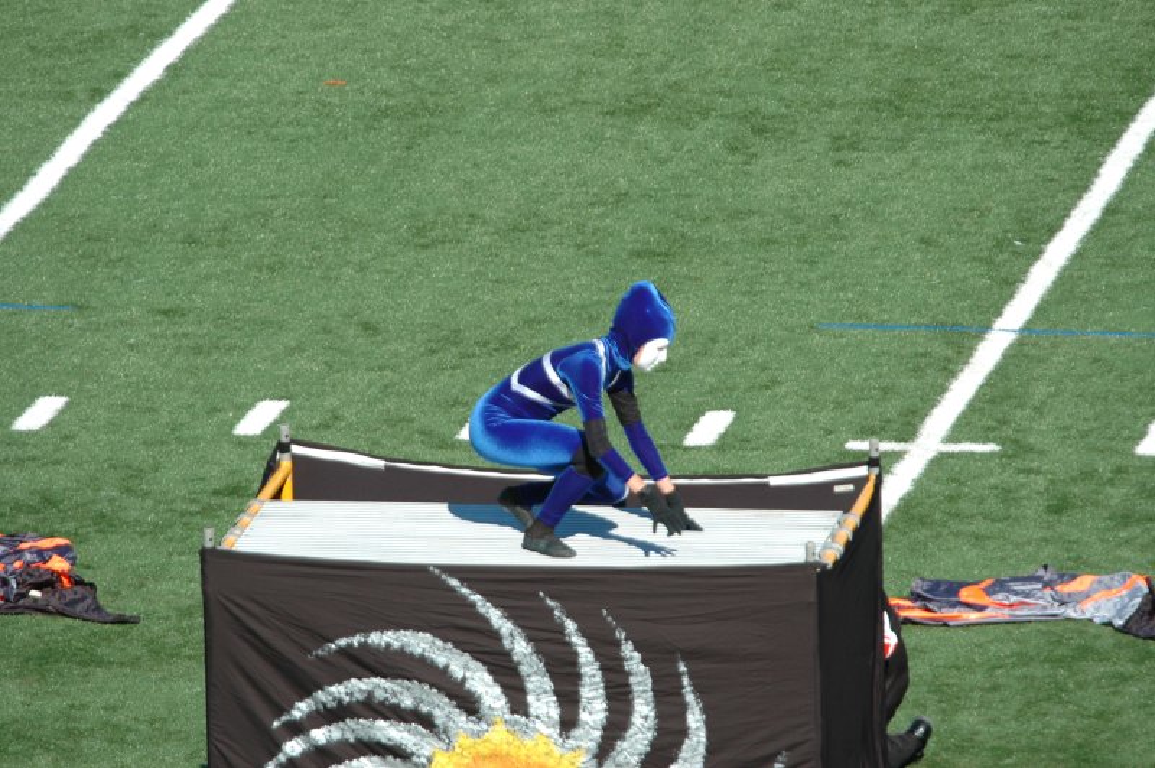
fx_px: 16829
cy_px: 384
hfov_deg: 3.9
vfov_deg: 2.6
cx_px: 578
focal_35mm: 525
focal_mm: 350
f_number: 5.6
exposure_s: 1/800
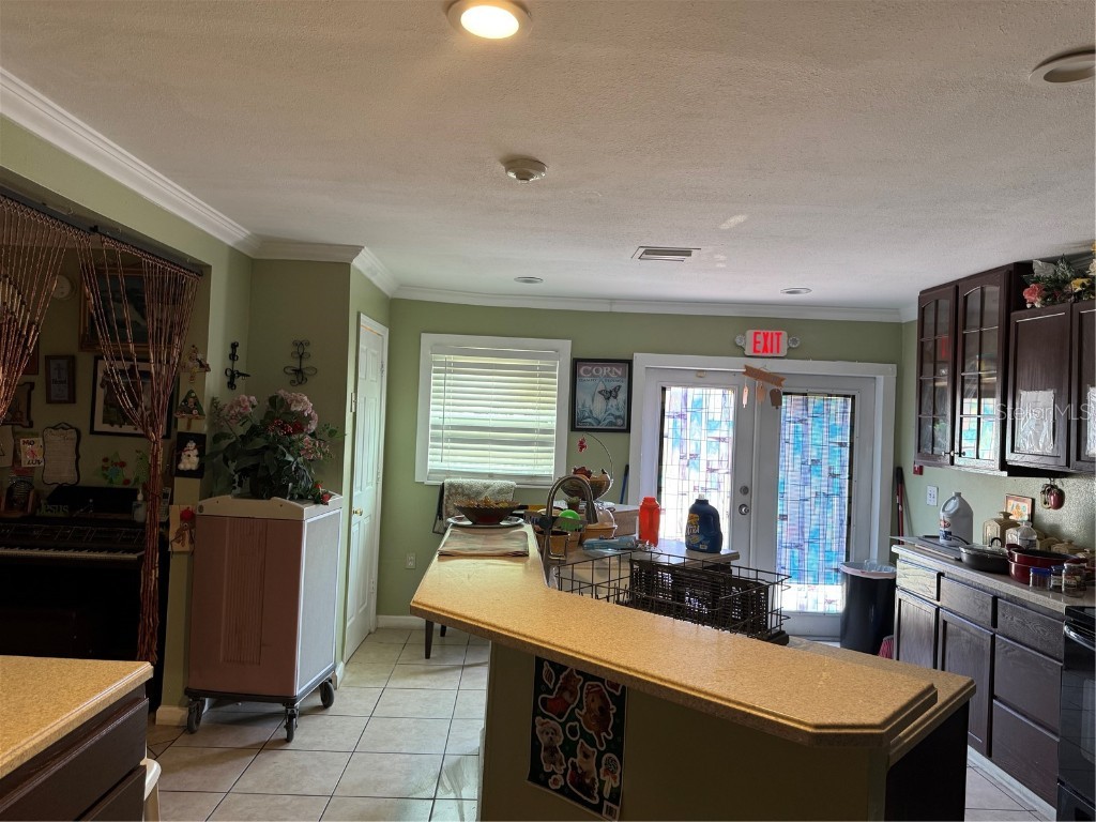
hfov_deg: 71.6
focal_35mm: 24
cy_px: 411
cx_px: 548
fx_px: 760
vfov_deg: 56.8
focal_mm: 6.76
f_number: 1.78
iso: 160
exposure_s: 1/60
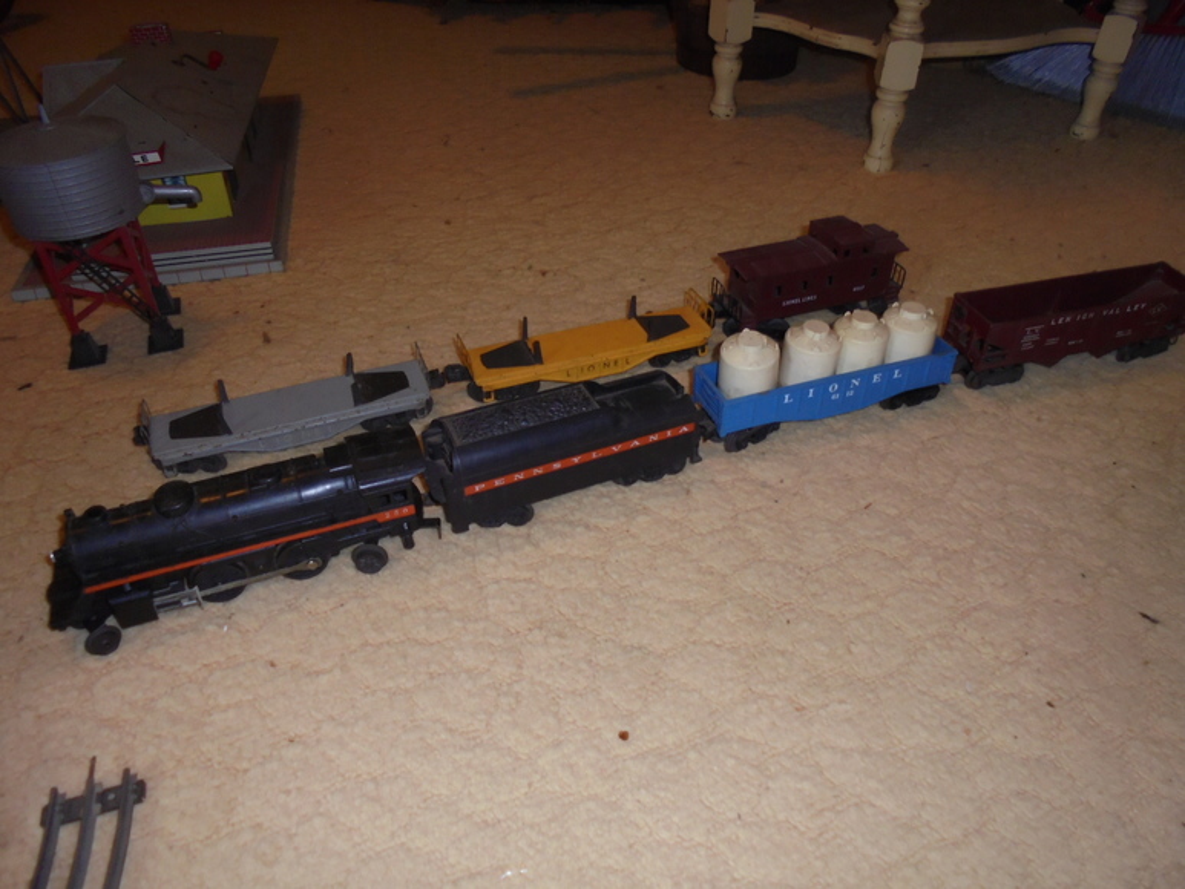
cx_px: 592
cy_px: 444
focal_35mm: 26
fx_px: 890
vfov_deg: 53.1
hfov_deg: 67.3
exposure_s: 1/30
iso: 200
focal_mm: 4.6
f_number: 3.5
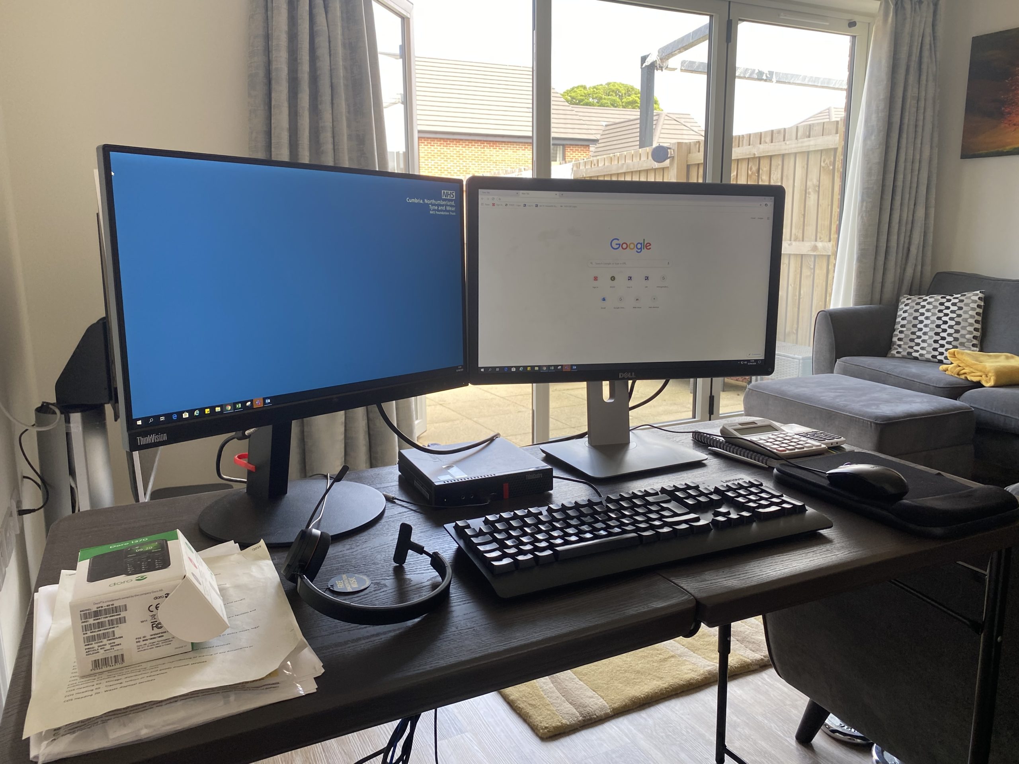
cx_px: 510
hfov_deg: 67.3
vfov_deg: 53.1
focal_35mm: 26
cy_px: 382
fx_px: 765
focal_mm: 4.25
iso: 40
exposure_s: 1/122
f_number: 1.8
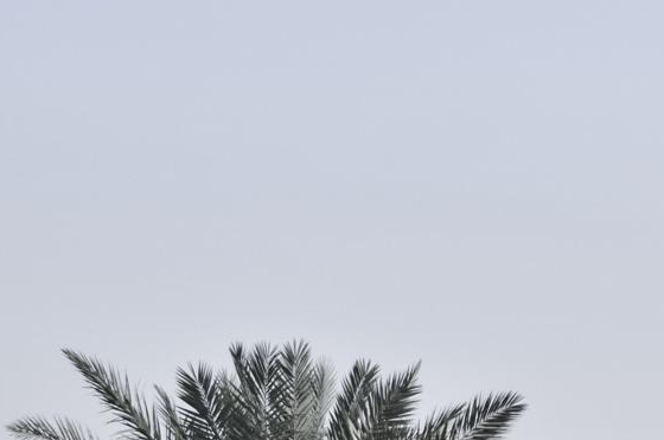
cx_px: 1124
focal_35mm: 264
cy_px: 694
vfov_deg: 5.1
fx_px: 4860
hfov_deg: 7.6
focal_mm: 40
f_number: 7.1
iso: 100
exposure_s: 1/320
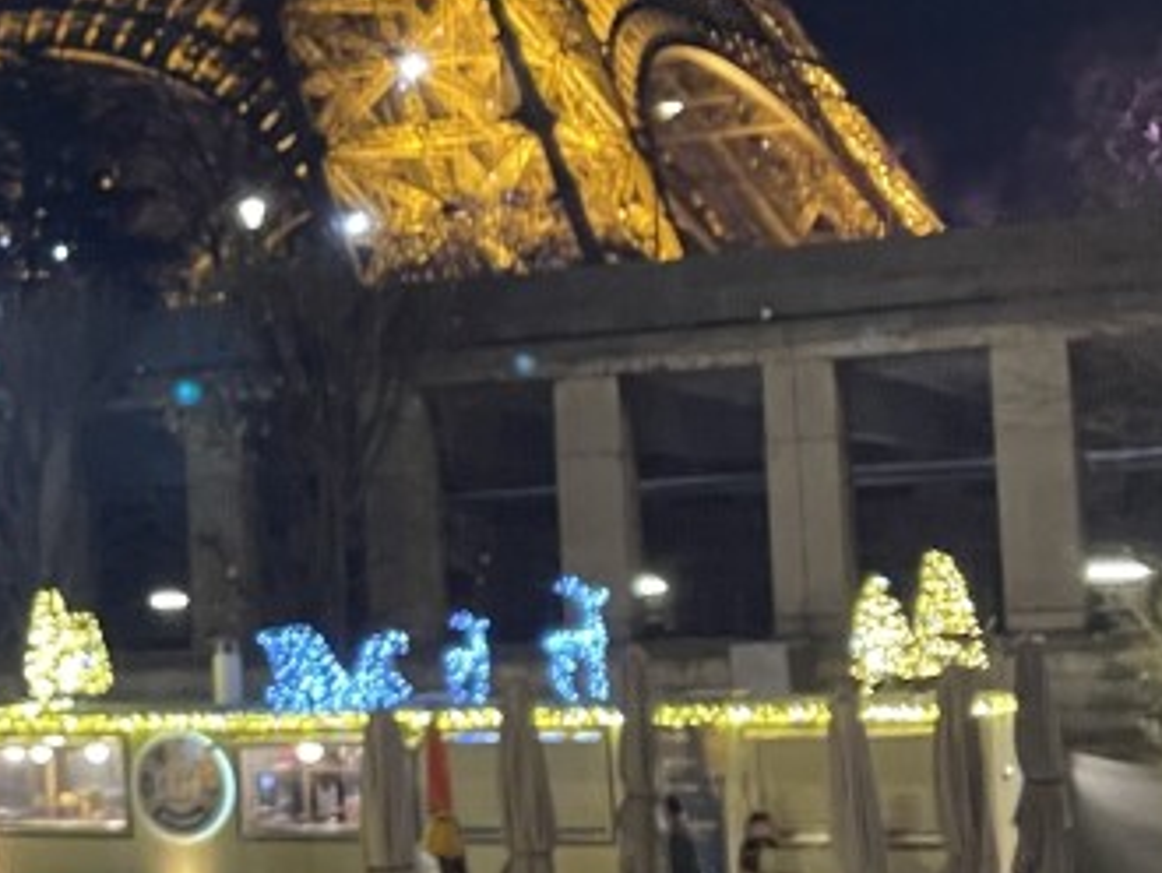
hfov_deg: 28.2
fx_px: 2116
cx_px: -92
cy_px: 391
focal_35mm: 63
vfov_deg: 23.3
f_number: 1.6
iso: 400
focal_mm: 4.2
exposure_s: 1/33
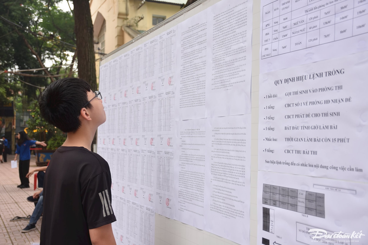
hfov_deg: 43.6
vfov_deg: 29.9
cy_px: 122
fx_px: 460
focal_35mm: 45
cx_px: 184
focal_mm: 30
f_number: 4.5
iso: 125
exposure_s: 1/125
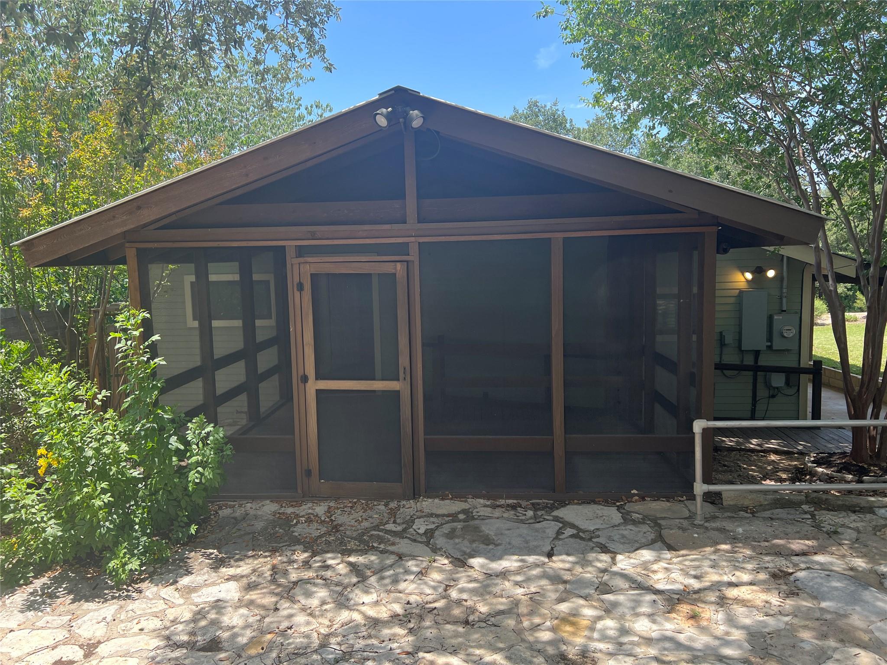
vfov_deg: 53.1
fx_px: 666
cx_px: 444
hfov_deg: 67.3
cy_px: 332
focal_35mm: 26
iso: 50
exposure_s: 1/753
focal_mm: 5.7
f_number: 1.5
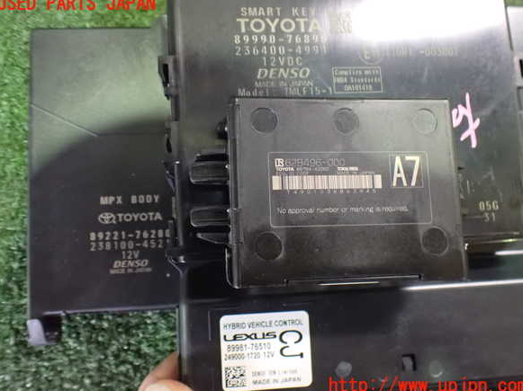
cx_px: 262
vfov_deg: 45.4
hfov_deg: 58.4
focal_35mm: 31
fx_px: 468
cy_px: 195
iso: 1600
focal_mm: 5.4
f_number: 2.3
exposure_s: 1/30
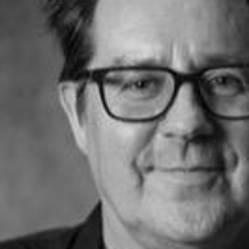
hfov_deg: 12.9
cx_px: 168
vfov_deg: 12.9
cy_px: 122
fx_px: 1099
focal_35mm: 135
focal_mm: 35
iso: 200
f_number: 1.8
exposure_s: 1/60
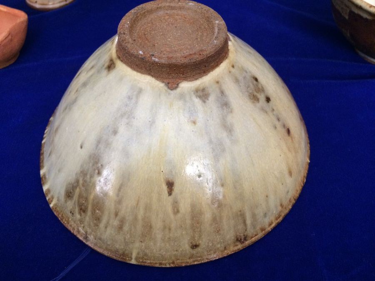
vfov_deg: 46.8
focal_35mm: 30
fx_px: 325
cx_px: 188
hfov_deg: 60.0
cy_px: 140
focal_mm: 4.12
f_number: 2.2
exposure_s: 1/30
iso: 250
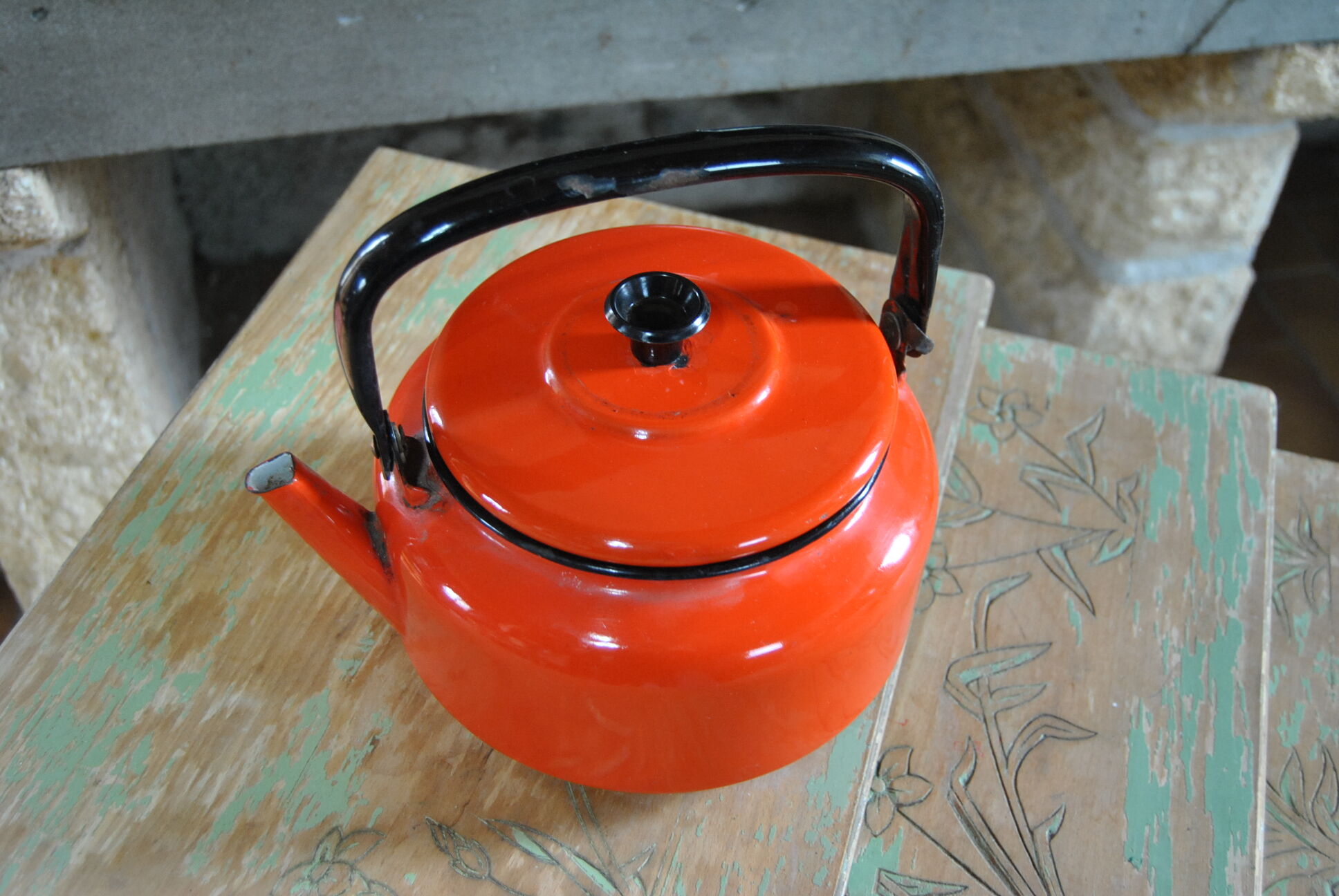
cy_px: 448
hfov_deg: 49.5
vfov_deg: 34.3
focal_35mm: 39
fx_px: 1452
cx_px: 670
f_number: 4
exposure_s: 1/30
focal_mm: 26
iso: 560
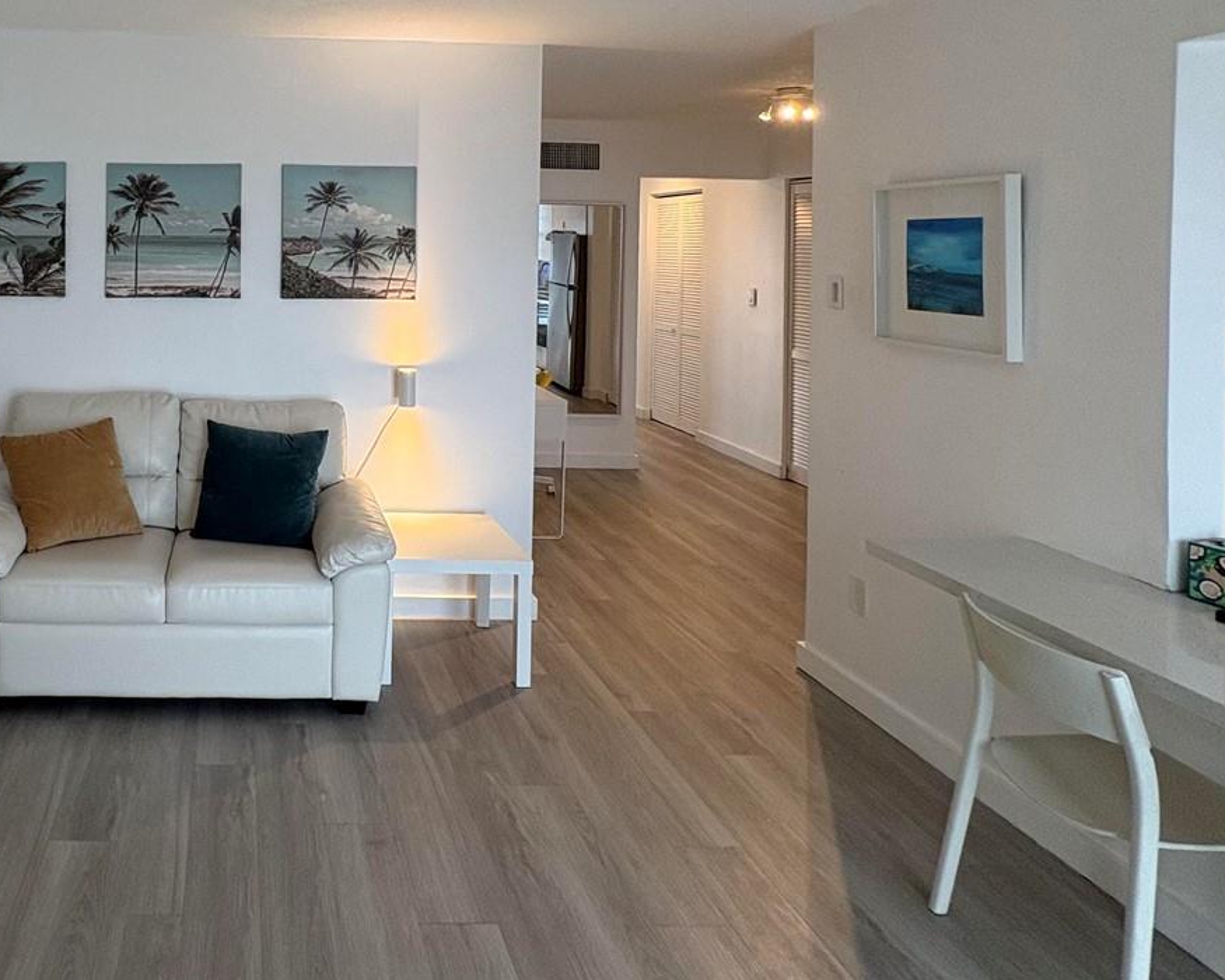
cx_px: 252
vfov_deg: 54.0
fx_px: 906
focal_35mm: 25
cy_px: 235
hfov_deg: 62.6
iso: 125
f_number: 2.2
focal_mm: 2.22
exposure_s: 1/120
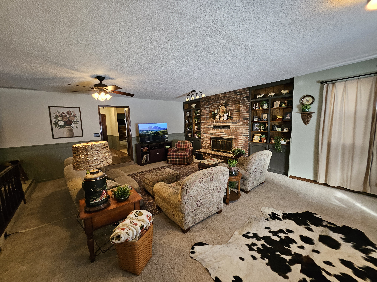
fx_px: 142
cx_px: 188
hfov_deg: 106.2
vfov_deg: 89.9
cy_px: 141
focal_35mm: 13
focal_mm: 1.74
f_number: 2.2
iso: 200
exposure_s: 1/60
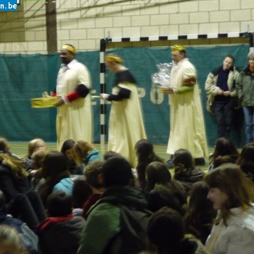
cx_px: 135
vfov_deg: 17.4
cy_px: 128
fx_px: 830
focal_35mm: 100
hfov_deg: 17.4
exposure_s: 1/8
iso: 800
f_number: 4.7
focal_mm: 14.2
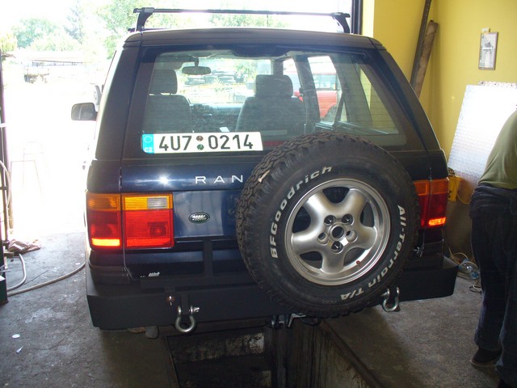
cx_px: 258
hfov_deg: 50.1
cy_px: 194
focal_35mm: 37
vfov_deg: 38.7
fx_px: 553
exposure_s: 1/60
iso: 150
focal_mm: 6.1
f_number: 2.8
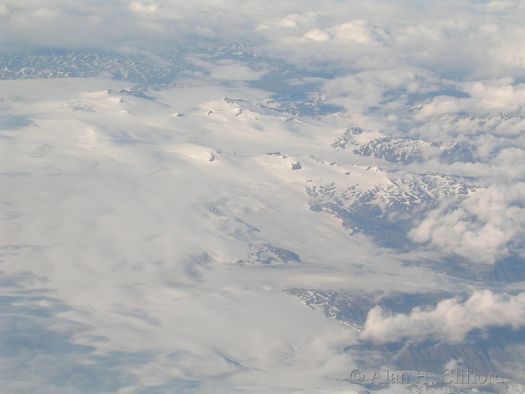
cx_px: 262
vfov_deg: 14.1
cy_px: 197
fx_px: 1592
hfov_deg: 18.7
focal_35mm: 105
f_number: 8.2
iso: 50
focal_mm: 16.2
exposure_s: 1/173
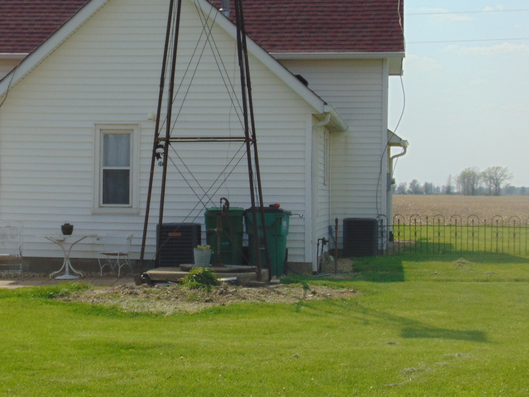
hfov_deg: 17.6
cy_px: 181
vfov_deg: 13.3
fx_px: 1696
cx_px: 121
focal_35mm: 111
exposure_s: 1/250
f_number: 9.6
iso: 80
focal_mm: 12.8
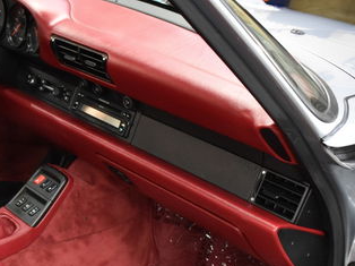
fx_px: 760
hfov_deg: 24.7
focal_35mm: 74
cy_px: 226
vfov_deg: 19.5
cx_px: -25
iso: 1800
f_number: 3.8
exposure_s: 1/30
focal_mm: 21
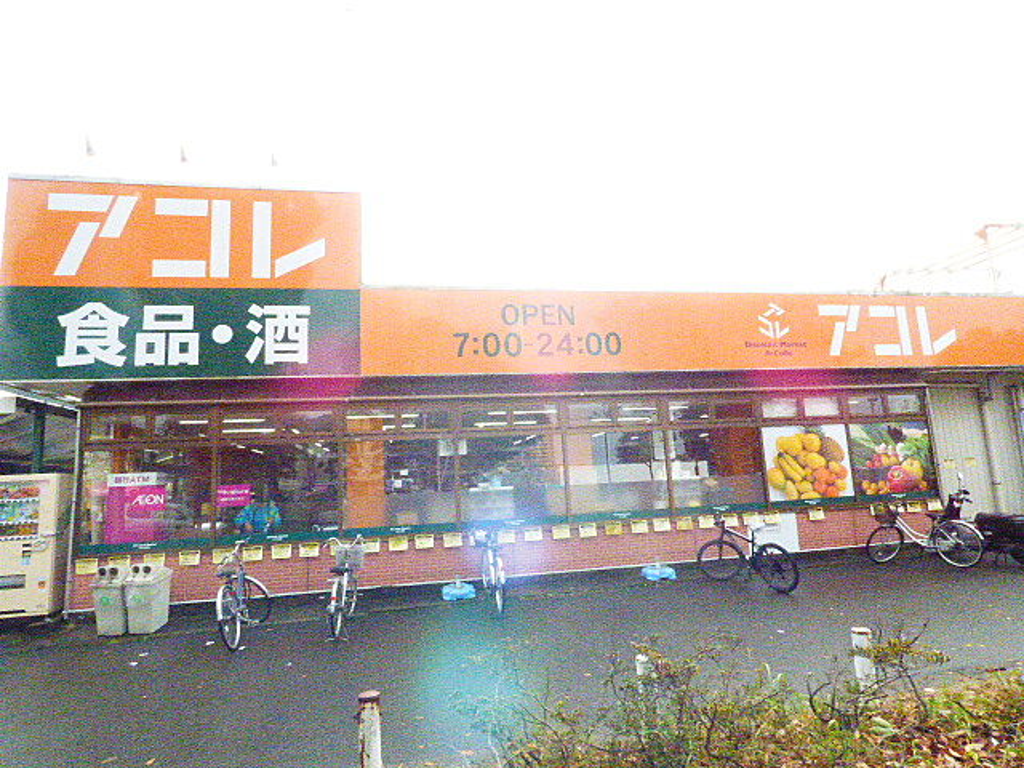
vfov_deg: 66.0
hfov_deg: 81.7
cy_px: 384
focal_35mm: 20
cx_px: 512
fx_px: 592
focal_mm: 3.58
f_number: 7.1
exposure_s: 1/1600
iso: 3200
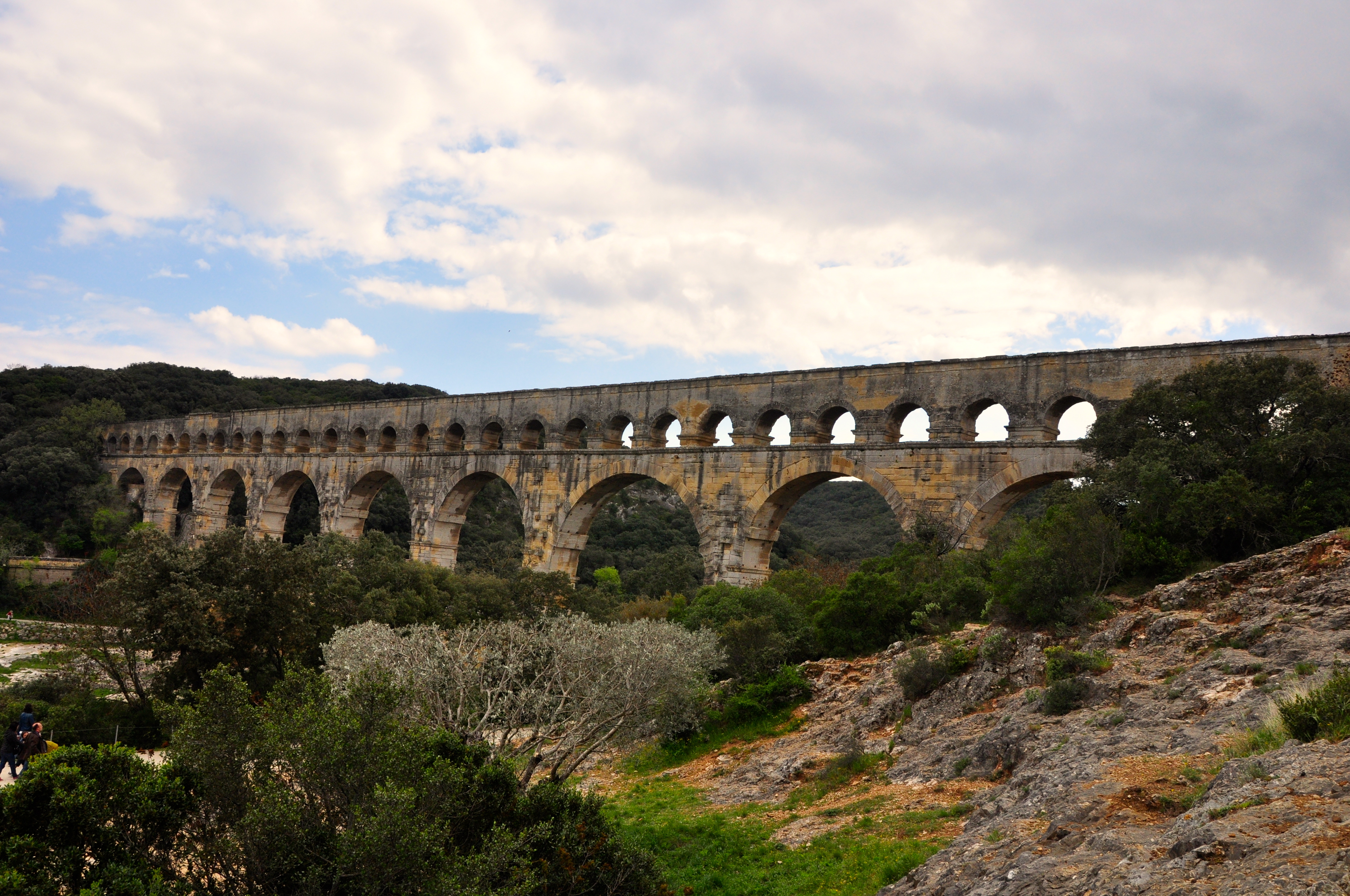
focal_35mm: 32
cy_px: 448
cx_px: 675
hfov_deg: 59.6
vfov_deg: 41.6
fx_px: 1180
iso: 400
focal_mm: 21
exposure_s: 1/500
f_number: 11
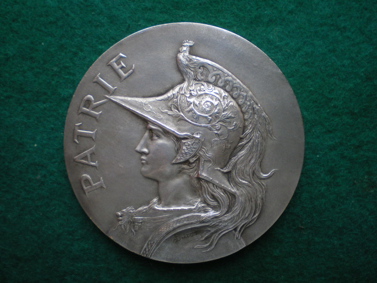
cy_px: 142
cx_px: 188
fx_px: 414
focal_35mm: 38
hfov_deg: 49.0
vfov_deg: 37.7
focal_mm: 6.3
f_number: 3.1
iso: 200
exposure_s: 1/50
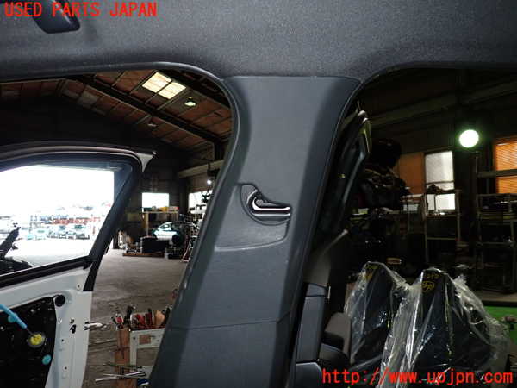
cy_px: 194
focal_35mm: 25
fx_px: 373
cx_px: 258
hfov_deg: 69.4
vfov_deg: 54.9
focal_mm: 4.5
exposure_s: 1/30
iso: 200
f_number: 5.6
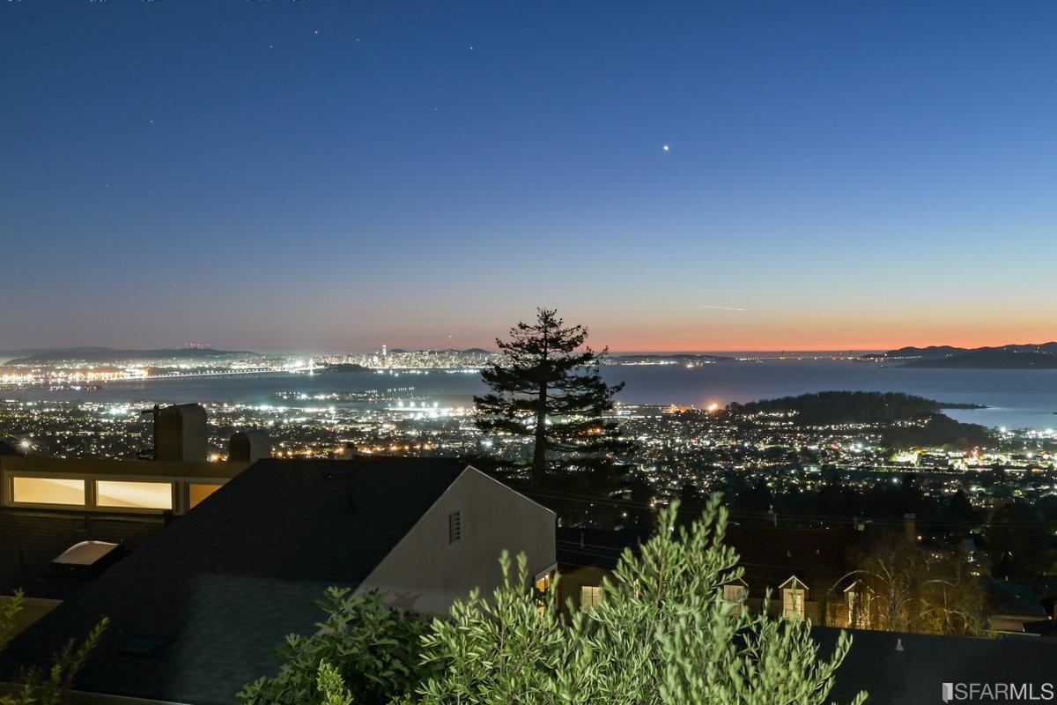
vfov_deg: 37.9
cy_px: 352
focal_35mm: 35
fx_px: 1028
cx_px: 528
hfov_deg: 54.4
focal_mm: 23.5
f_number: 10
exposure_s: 8
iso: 400
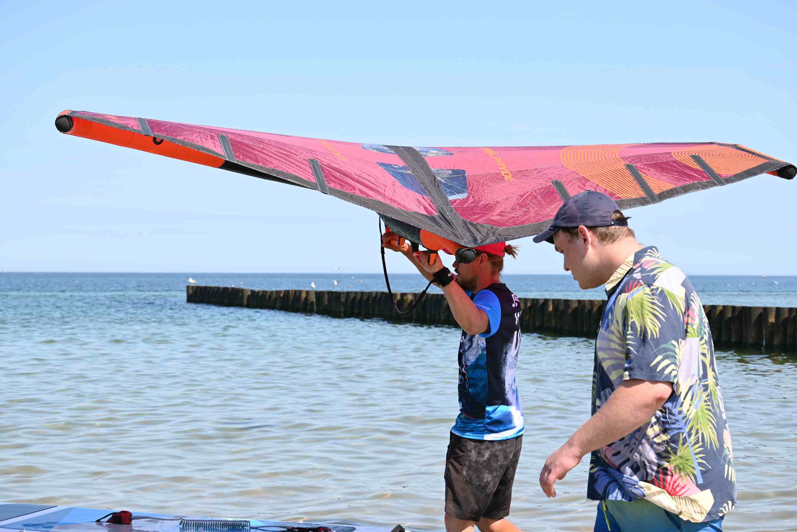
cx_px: 398
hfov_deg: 27.0
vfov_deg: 18.2
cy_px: 266
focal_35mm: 75
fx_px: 1660
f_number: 6.3
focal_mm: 50
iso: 100
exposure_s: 1/320
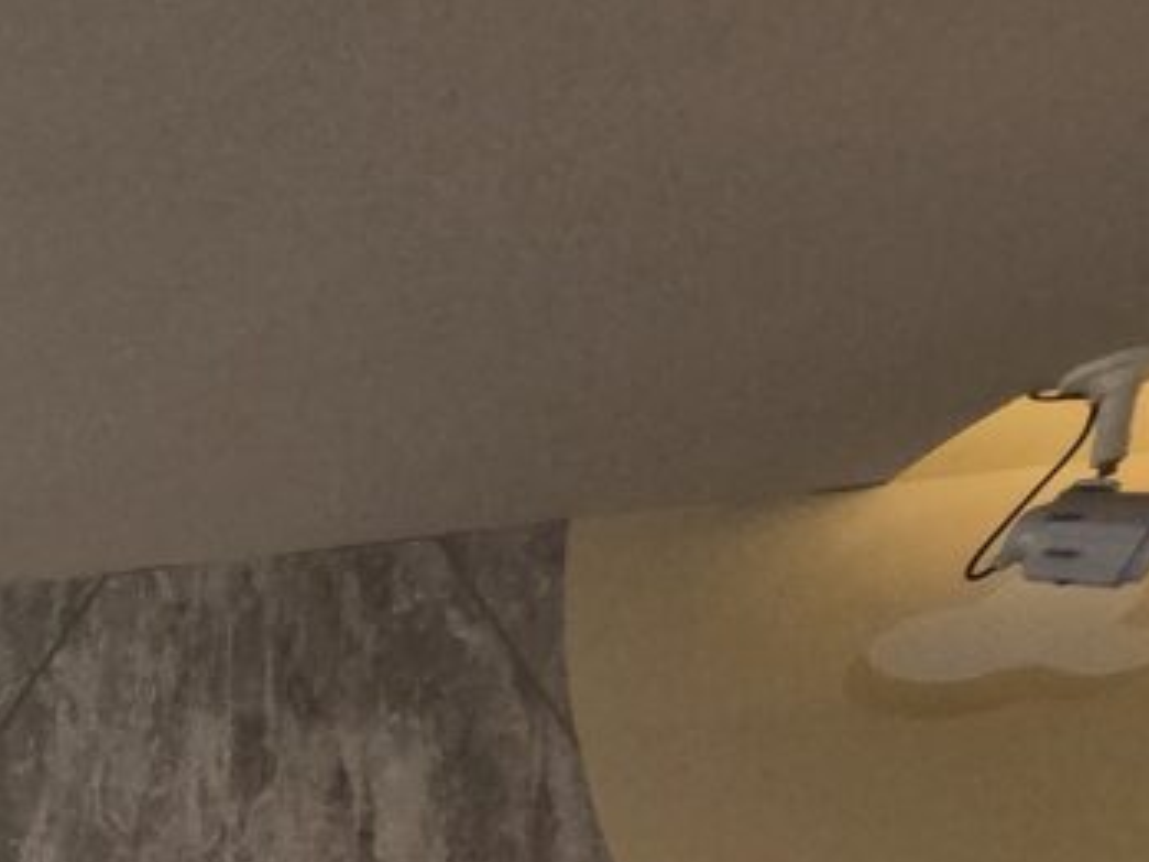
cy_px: 1769
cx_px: -1278
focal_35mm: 56
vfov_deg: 17.6
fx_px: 1859
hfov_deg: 18.0
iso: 125
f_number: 2.2
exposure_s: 1/60
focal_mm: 2.2
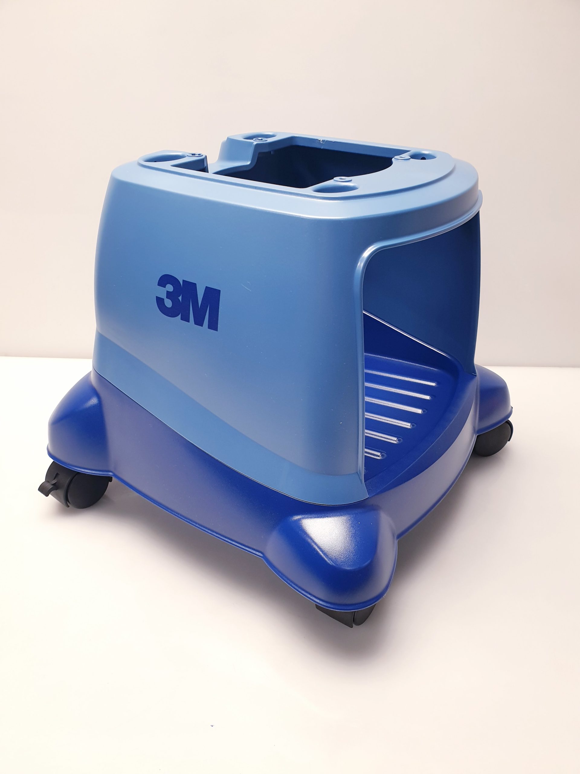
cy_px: 387
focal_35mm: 26
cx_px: 290
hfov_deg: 53.1
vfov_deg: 67.3
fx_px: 581
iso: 100
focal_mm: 4.3
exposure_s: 1/50
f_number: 2.4
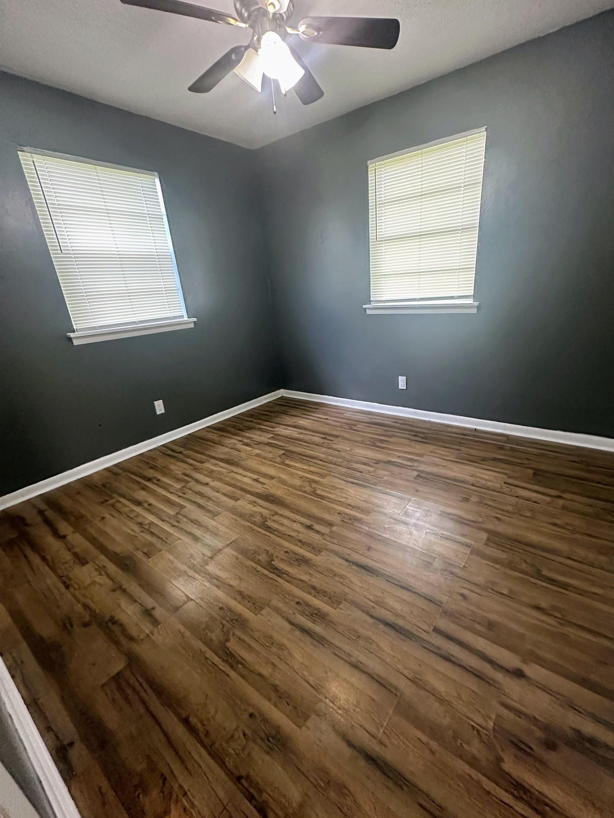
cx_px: 329
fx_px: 355
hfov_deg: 81.6
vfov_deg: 98.1
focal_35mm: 15
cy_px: 422
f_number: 2.2
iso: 640
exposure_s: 1/60
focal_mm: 2.22
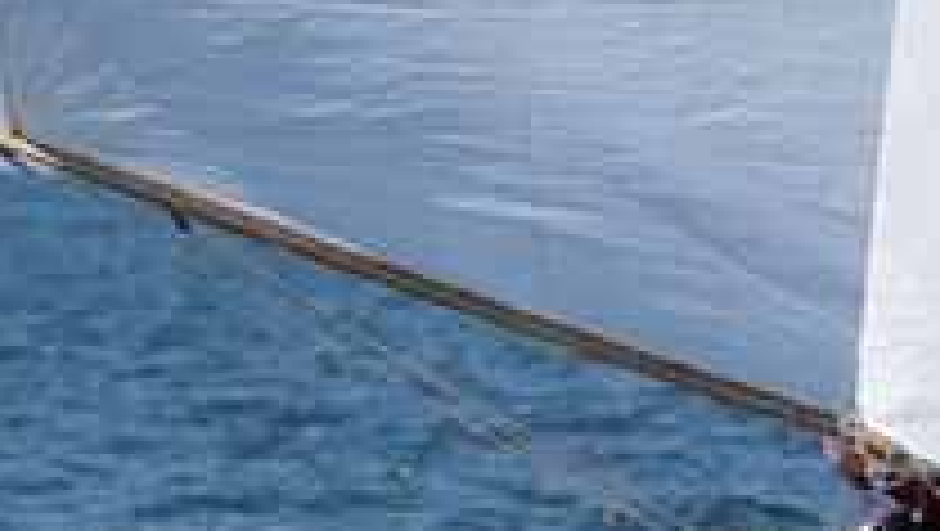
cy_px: 502
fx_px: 22503
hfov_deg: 2.4
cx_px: 891
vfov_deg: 1.4
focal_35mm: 902
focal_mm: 150
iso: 200
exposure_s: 1/2000
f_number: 5
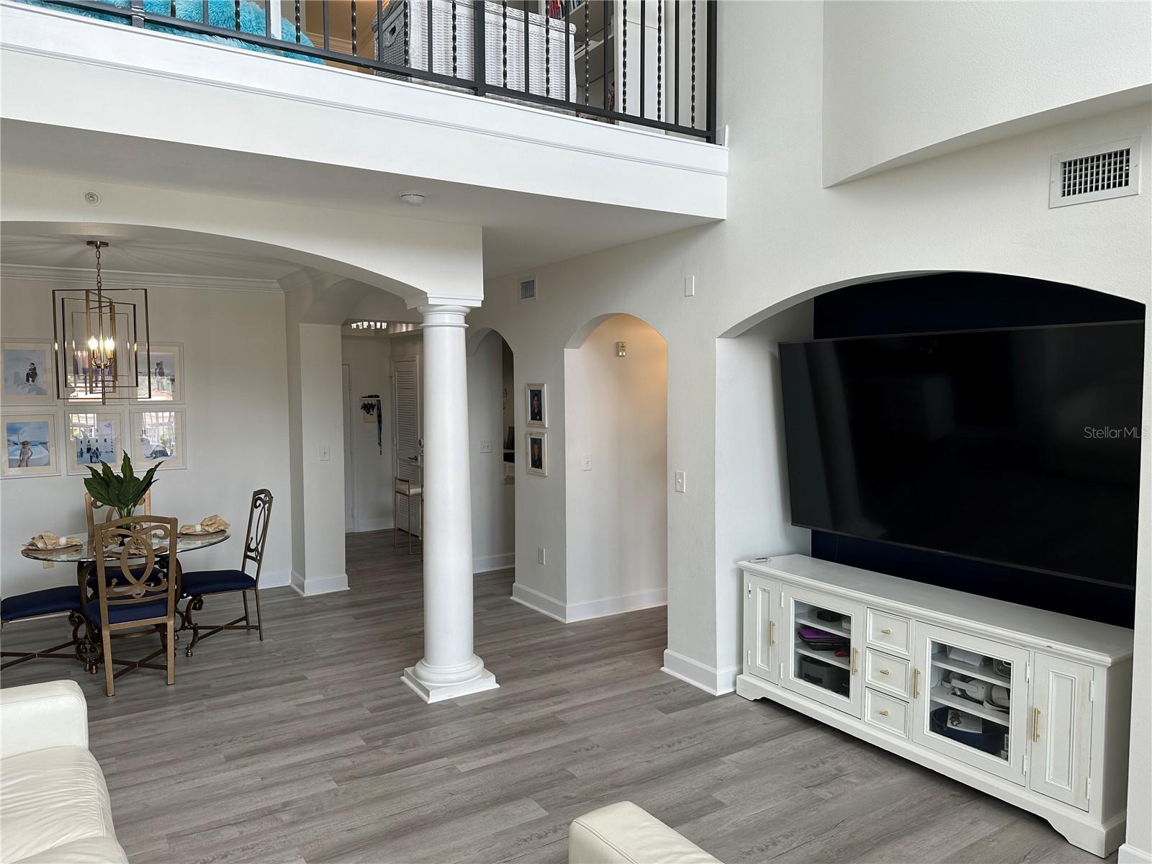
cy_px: 432
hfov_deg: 71.6
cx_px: 576
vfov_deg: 56.8
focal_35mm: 24
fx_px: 799
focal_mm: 6.86
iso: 64
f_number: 1.78
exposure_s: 1/156
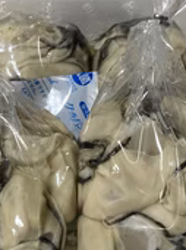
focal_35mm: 66
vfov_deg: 29.3
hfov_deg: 22.2
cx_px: 100
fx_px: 474
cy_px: 154
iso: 160
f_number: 1.8
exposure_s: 1/60
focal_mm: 3.99
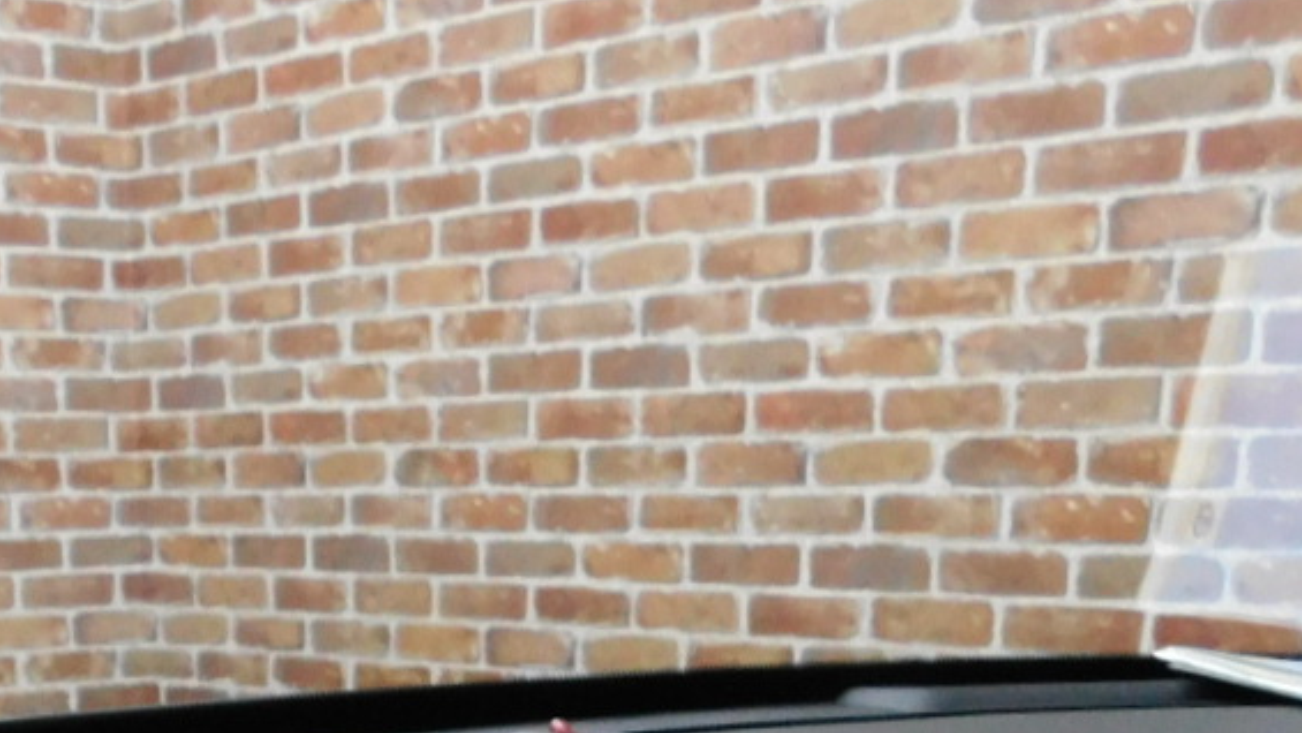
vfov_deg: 14.8
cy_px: 1332
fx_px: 2452
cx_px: 309
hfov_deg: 29.2
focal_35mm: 71
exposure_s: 1/30
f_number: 3
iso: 400
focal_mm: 4
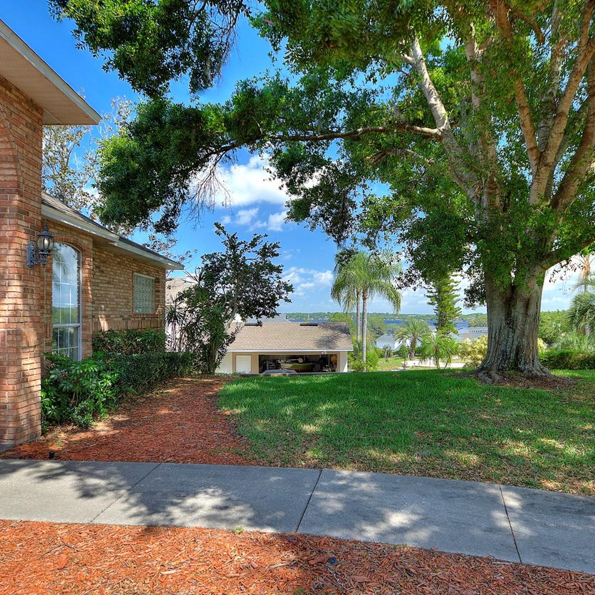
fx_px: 389
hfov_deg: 74.6
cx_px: 332
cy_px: 307
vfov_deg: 74.8
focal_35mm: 20
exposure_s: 1/125
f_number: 4.5
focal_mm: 10
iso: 100
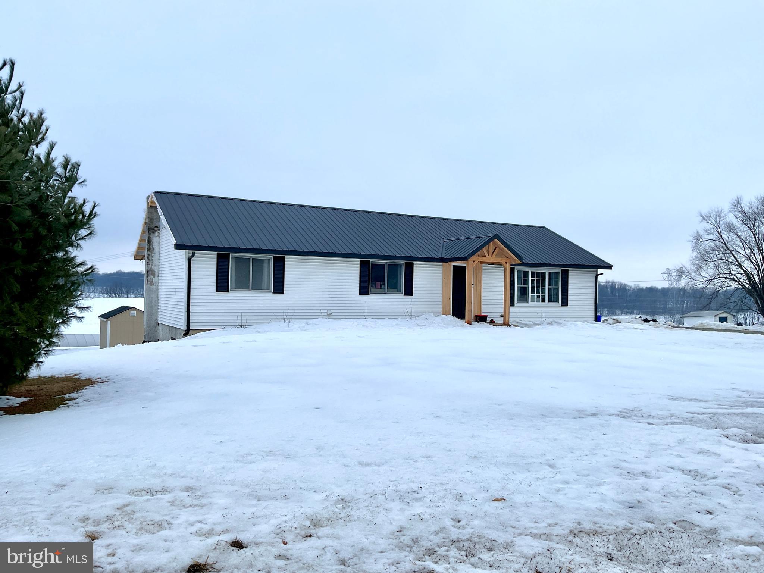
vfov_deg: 48.2
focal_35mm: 29
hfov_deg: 61.7
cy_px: 286
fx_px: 640
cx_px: 382
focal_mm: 3
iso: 16
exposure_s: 1/198
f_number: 1.8
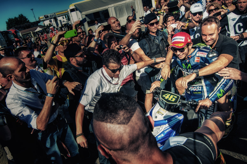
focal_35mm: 24
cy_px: 82
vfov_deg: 53.0
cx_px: 124
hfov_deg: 73.8
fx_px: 164
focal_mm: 16
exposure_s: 1/500
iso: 200
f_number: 8
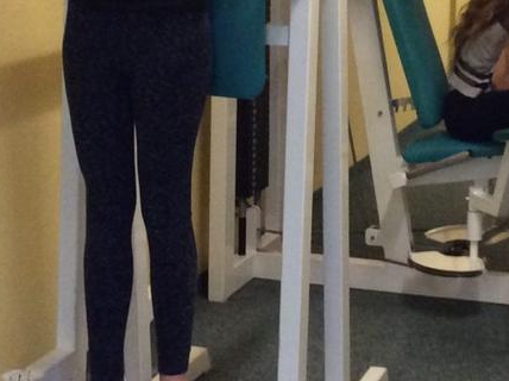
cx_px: 326
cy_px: 118
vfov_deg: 14.7
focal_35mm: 100
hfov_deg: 19.6
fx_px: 1469
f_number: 2.4
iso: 200
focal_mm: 3.3
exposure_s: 1/25
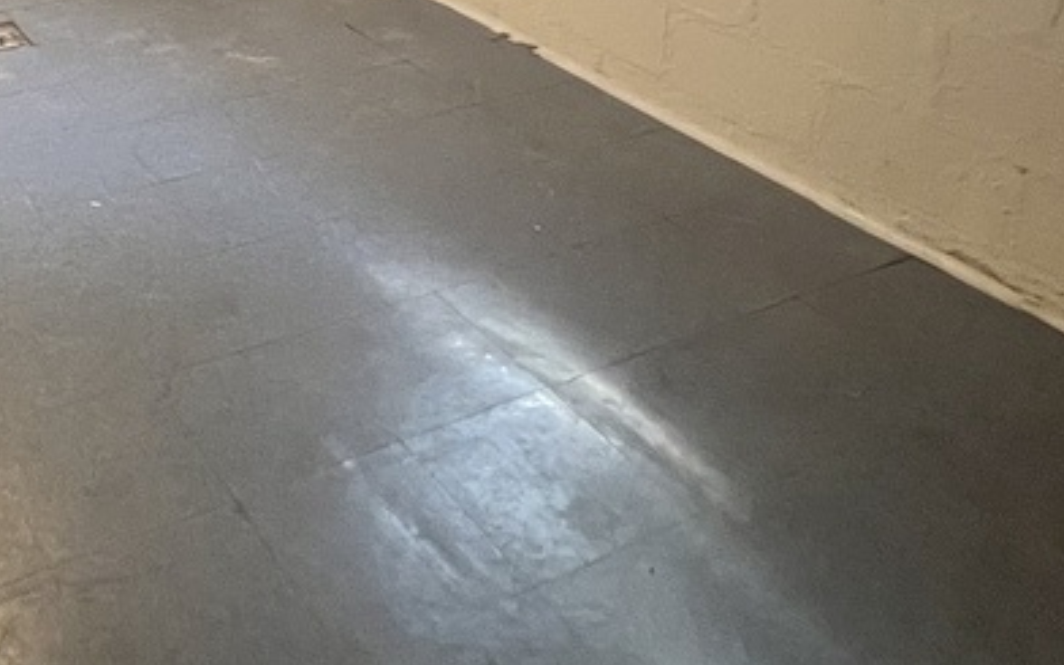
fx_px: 1102
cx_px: 109
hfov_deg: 46.6
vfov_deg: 28.2
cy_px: -182
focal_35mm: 38
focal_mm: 1.57
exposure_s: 1/60
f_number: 1.8
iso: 400
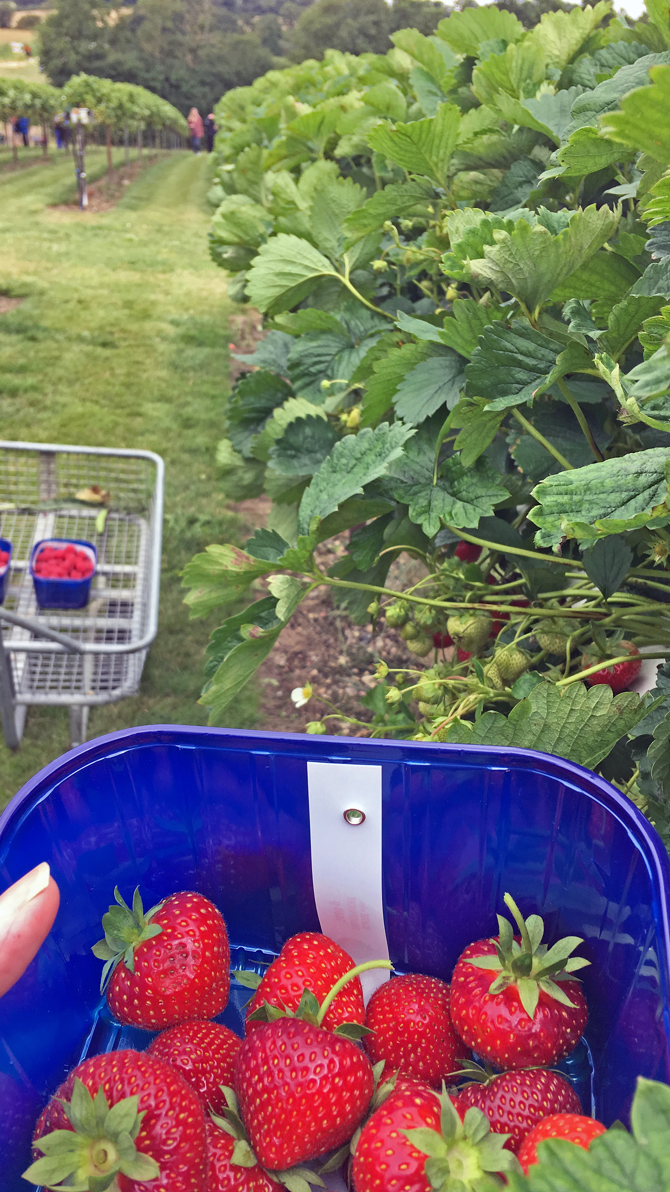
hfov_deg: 36.7
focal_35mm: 32
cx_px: 343
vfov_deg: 61.0
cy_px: 595
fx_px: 1011
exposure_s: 1/326
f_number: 2.2
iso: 25
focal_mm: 4.15
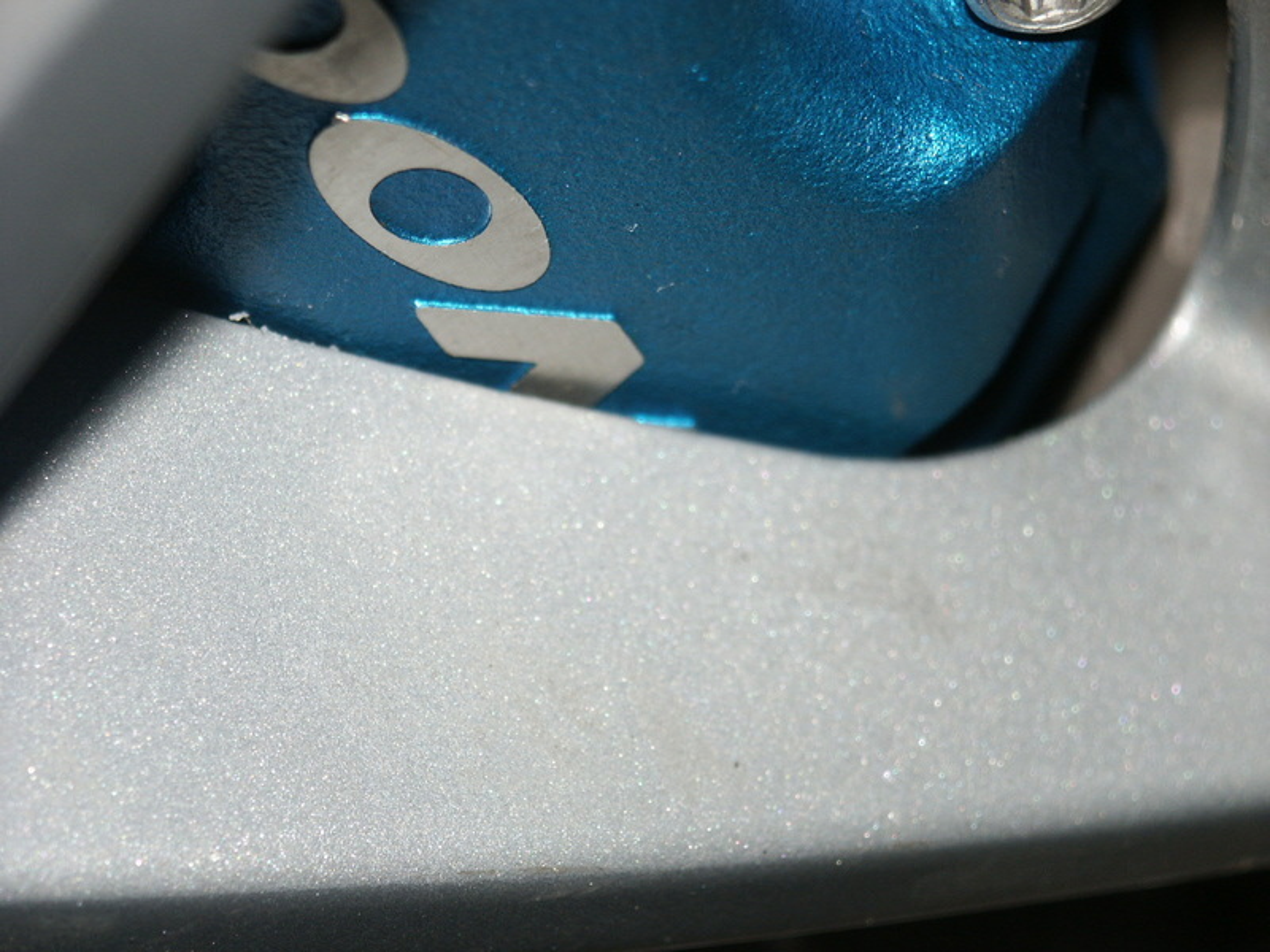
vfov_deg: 7.4
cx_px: 635
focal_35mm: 200
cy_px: 476
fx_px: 7338
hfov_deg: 9.9
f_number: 3.5
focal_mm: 50.69
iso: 100
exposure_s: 1/180
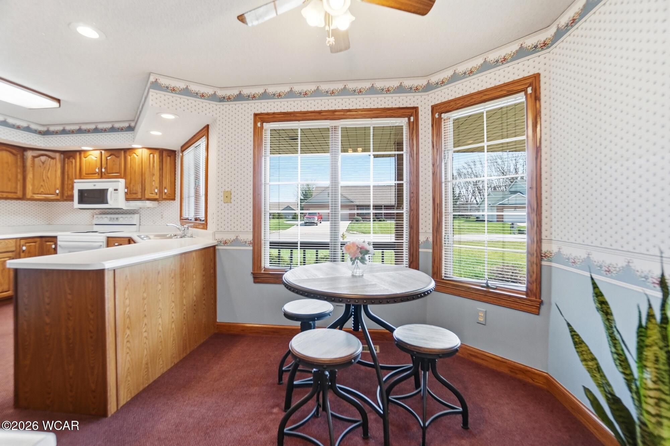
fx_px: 279
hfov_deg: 100.4
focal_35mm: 15
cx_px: 335
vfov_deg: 77.3
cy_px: 223
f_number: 4
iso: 125
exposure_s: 1/2000
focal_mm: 10
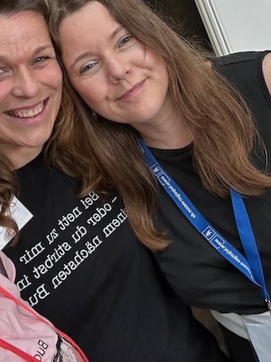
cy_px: 35
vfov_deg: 33.1
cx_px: 104
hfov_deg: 26.5
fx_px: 574
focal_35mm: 55
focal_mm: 2.69
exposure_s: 1/50
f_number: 1.9
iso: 100
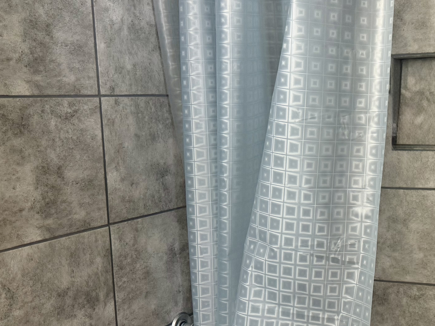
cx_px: 422
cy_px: 158
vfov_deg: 29.7
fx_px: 616
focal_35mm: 49
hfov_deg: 35.6
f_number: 1.78
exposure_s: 1/60
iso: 200
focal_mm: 6.76
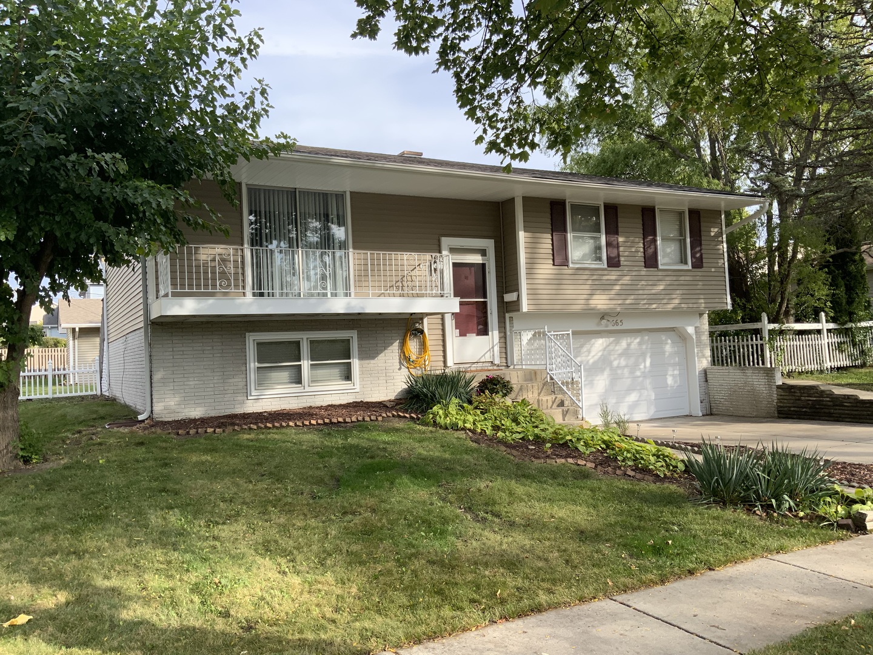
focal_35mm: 29
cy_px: 328
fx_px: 731
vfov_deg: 48.2
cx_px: 436
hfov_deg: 61.7
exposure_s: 1/599
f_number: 1.8
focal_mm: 3
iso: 16
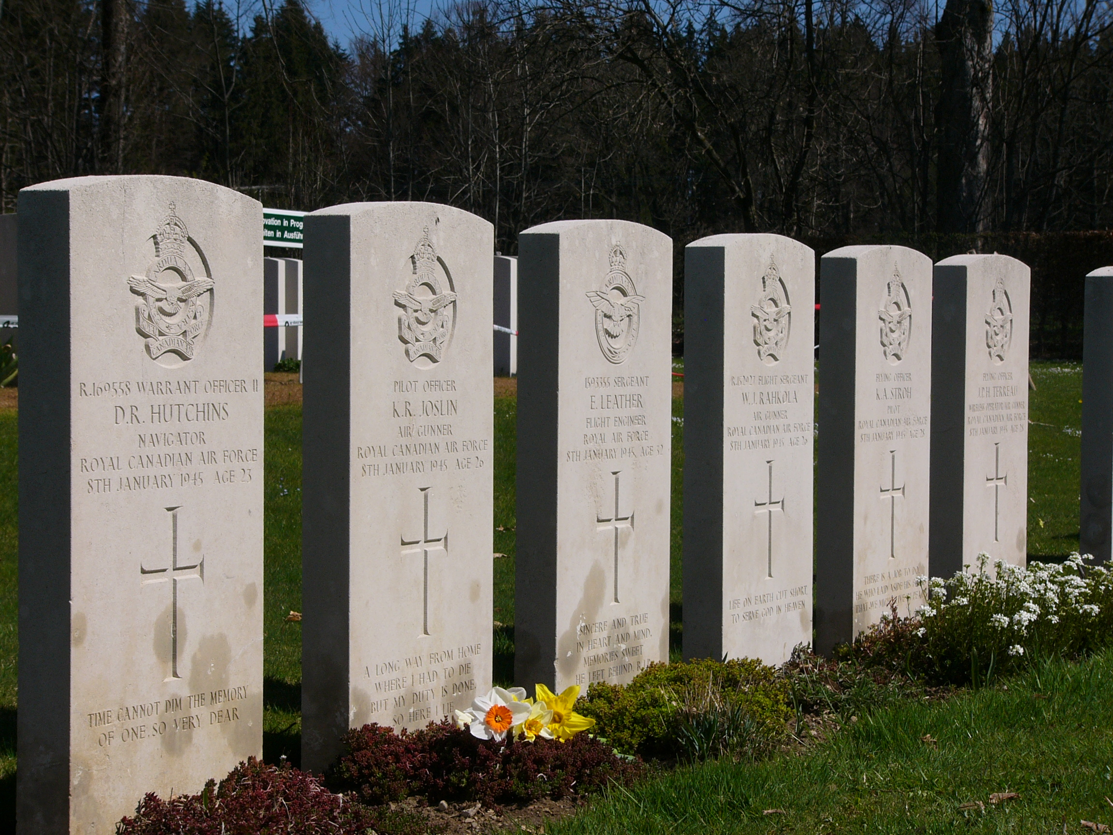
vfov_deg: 17.4
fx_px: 2733
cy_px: 418
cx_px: 556
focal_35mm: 85
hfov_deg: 23.0
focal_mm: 14.2
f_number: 5.6
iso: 50
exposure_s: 1/800
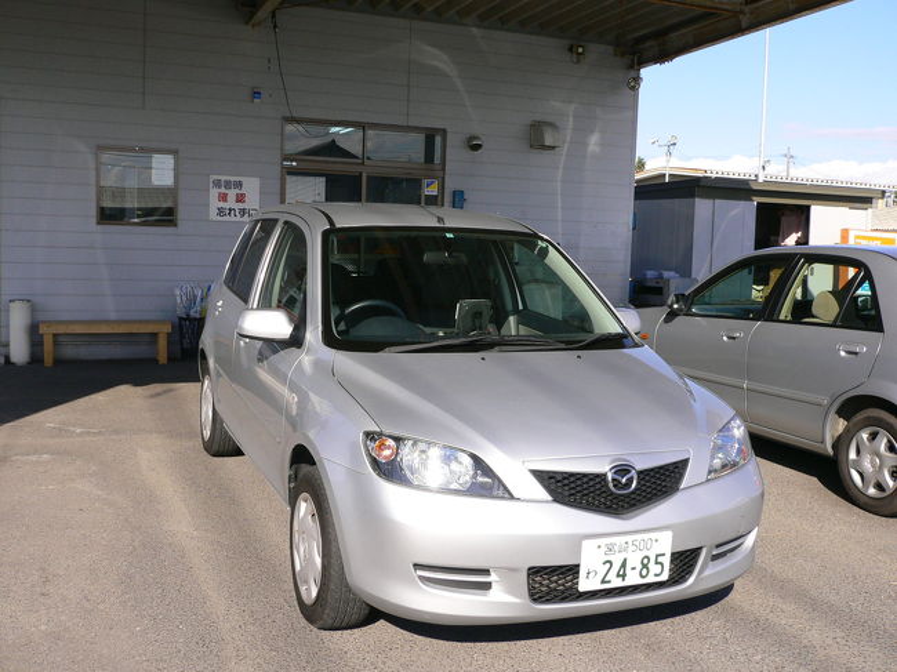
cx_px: 448
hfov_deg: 52.6
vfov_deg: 40.7
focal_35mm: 35
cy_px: 336
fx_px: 907
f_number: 5.6
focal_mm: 5.8
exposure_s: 1/250
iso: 80
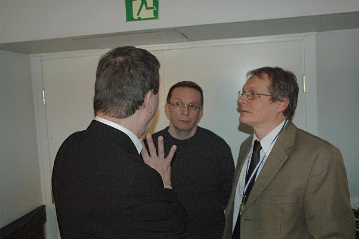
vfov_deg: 36.8
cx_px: 180
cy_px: 120
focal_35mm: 36
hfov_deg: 53.2
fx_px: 359
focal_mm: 24
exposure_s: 1/60
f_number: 5
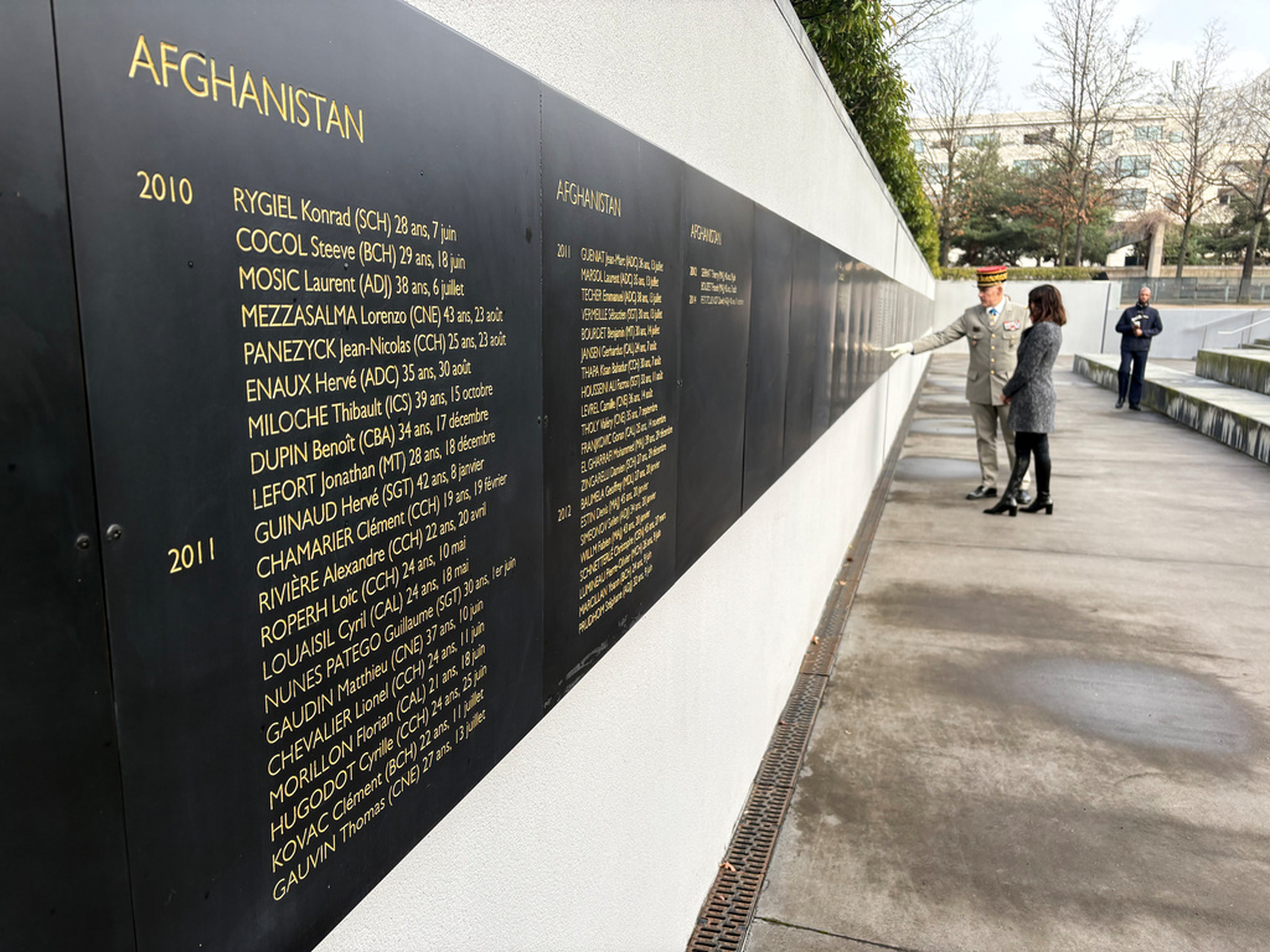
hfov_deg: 67.3
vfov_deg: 53.1
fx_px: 954
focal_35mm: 26
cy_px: 476
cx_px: 635
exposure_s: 1/561
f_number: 1.6
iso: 50
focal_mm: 5.96
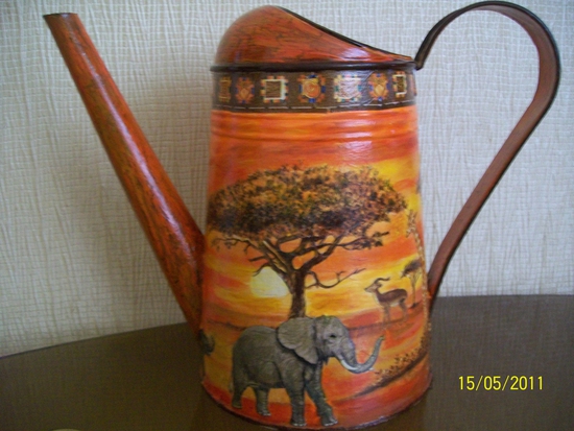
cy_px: 216
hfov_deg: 53.9
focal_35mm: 34
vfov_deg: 41.8
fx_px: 564
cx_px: 287
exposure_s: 1/8
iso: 200
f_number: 2.7
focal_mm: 6.1
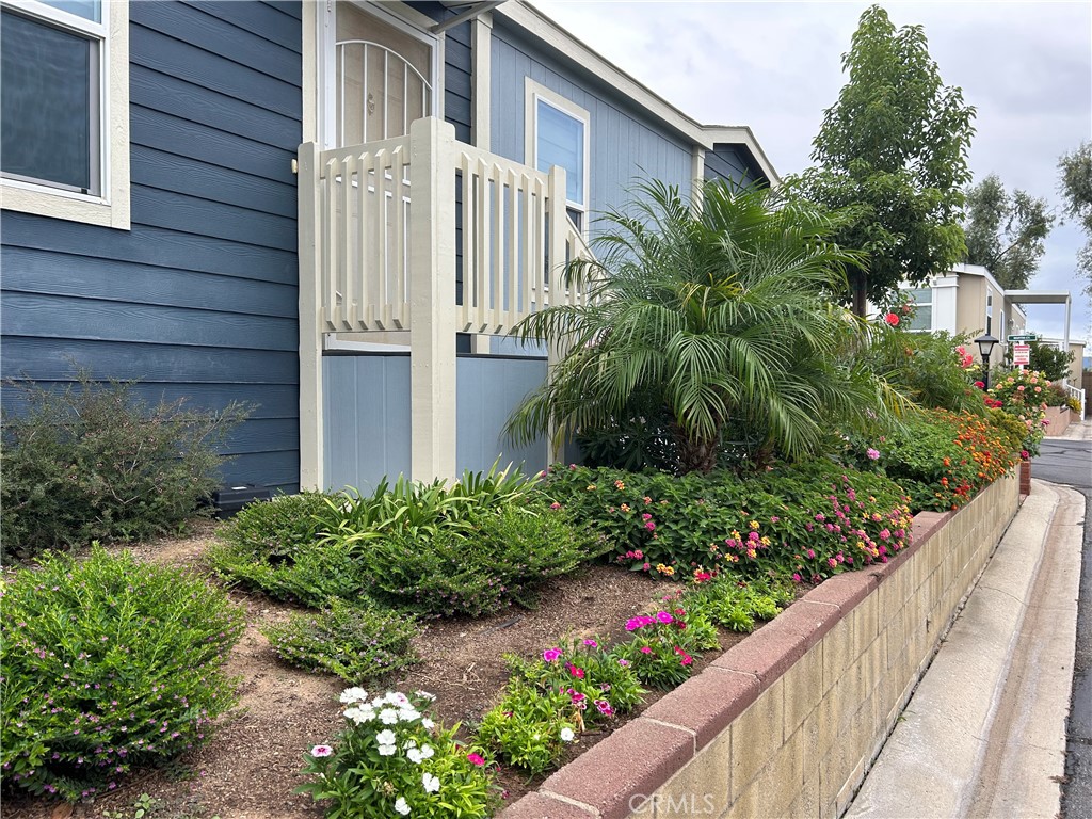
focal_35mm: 26
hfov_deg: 67.3
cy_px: 410
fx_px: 820
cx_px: 546
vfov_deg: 53.1
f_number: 1.5
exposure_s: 1/743
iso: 50
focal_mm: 5.7
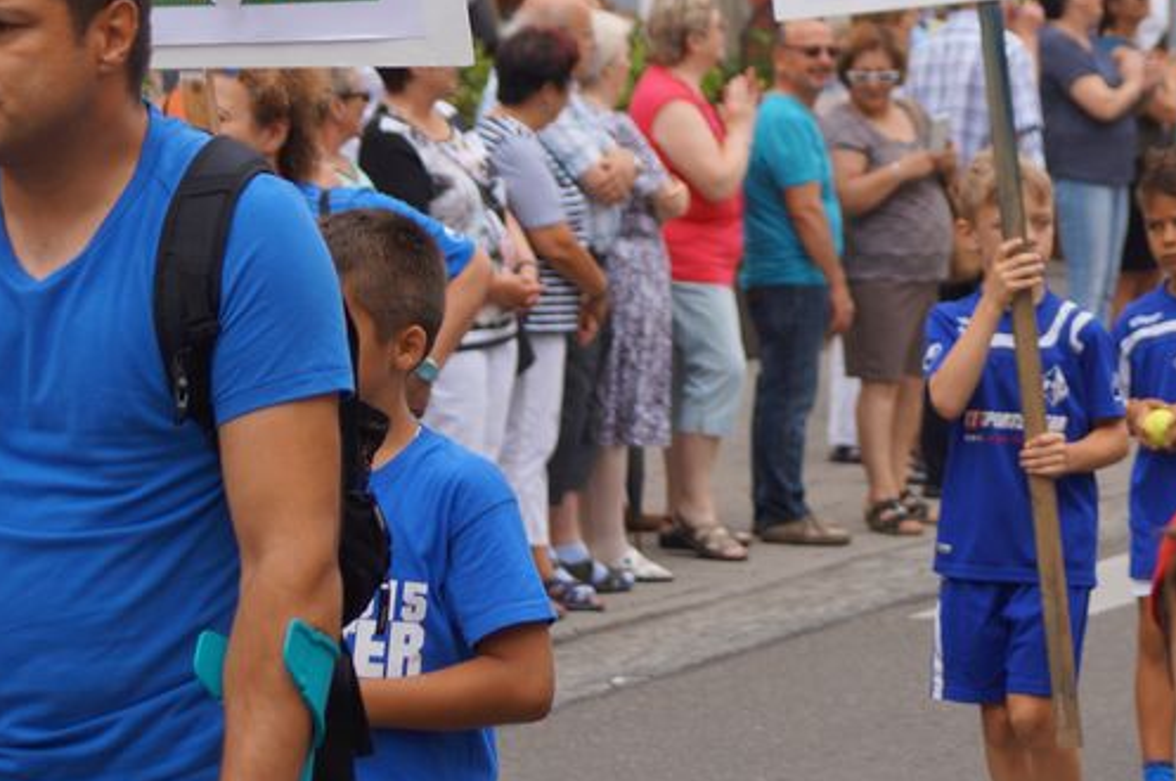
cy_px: 77
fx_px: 5547
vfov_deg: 8.0
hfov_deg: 12.0
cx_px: 1013
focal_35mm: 170
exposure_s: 1/320
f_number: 4.5
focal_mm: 55
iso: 100
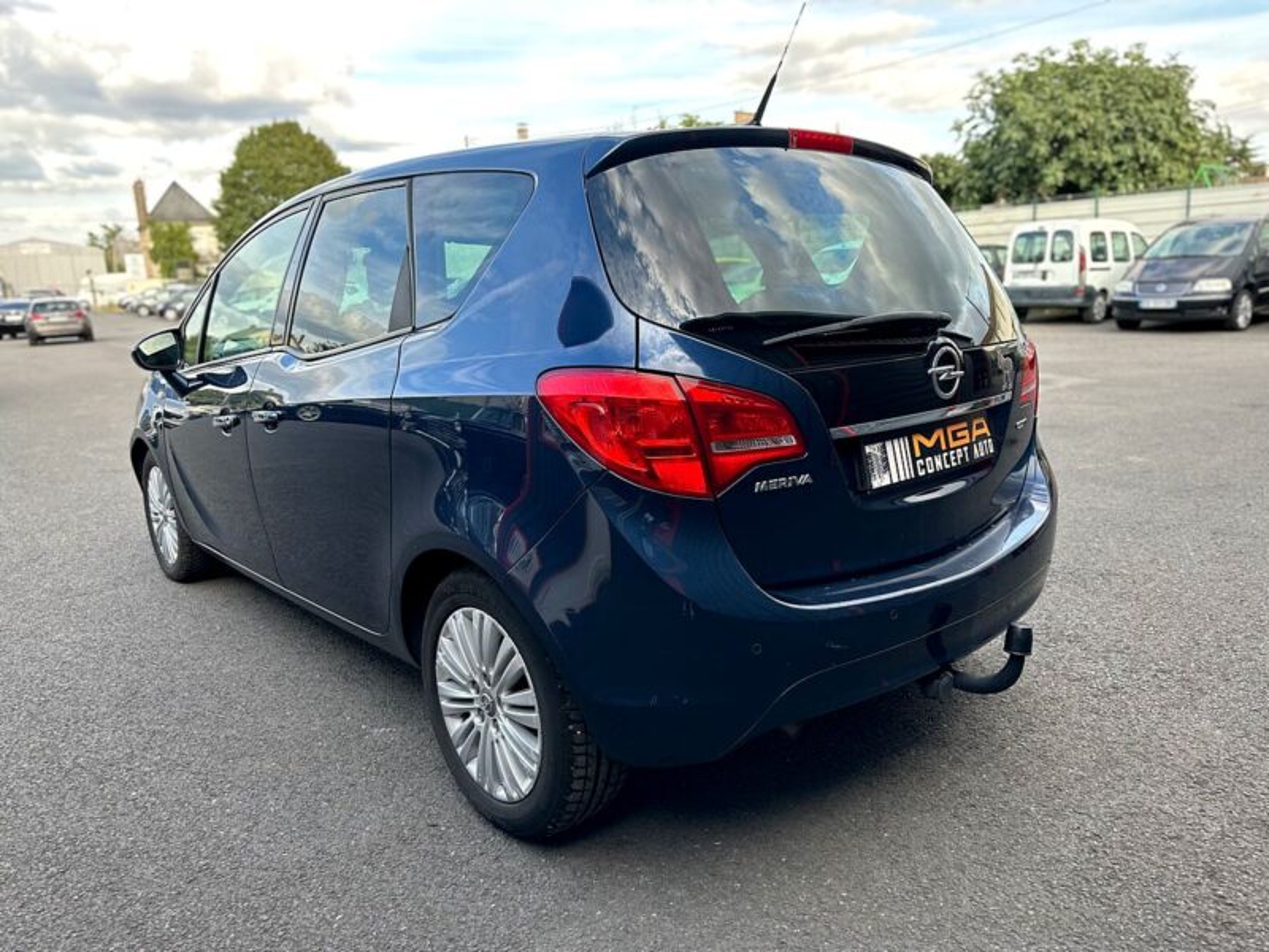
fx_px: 880
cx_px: 634
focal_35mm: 24
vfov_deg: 56.8
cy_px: 476
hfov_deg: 71.6
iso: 80
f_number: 1.78
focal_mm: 6.86
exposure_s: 1/390
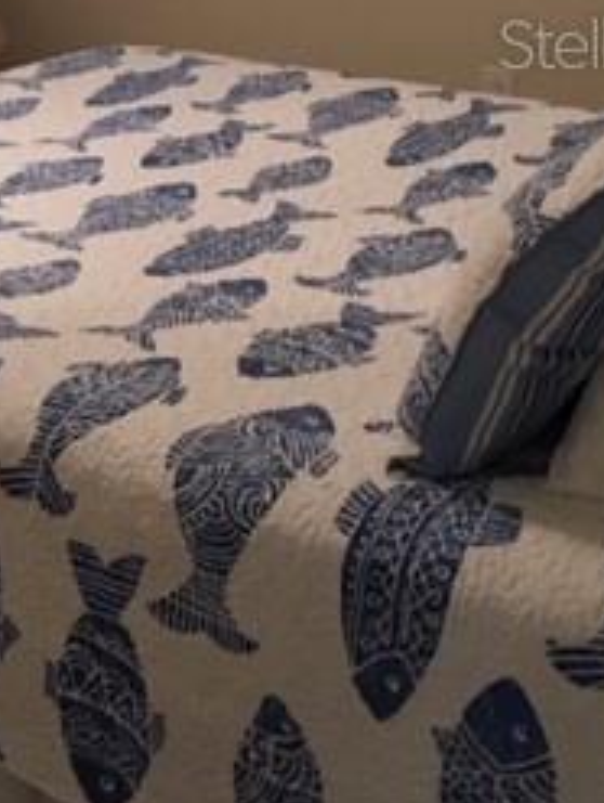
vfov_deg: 25.0
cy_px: 42
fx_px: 1740
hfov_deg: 19.2
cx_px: 26
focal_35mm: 75
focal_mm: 4.15
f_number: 2.2
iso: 160
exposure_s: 1/30
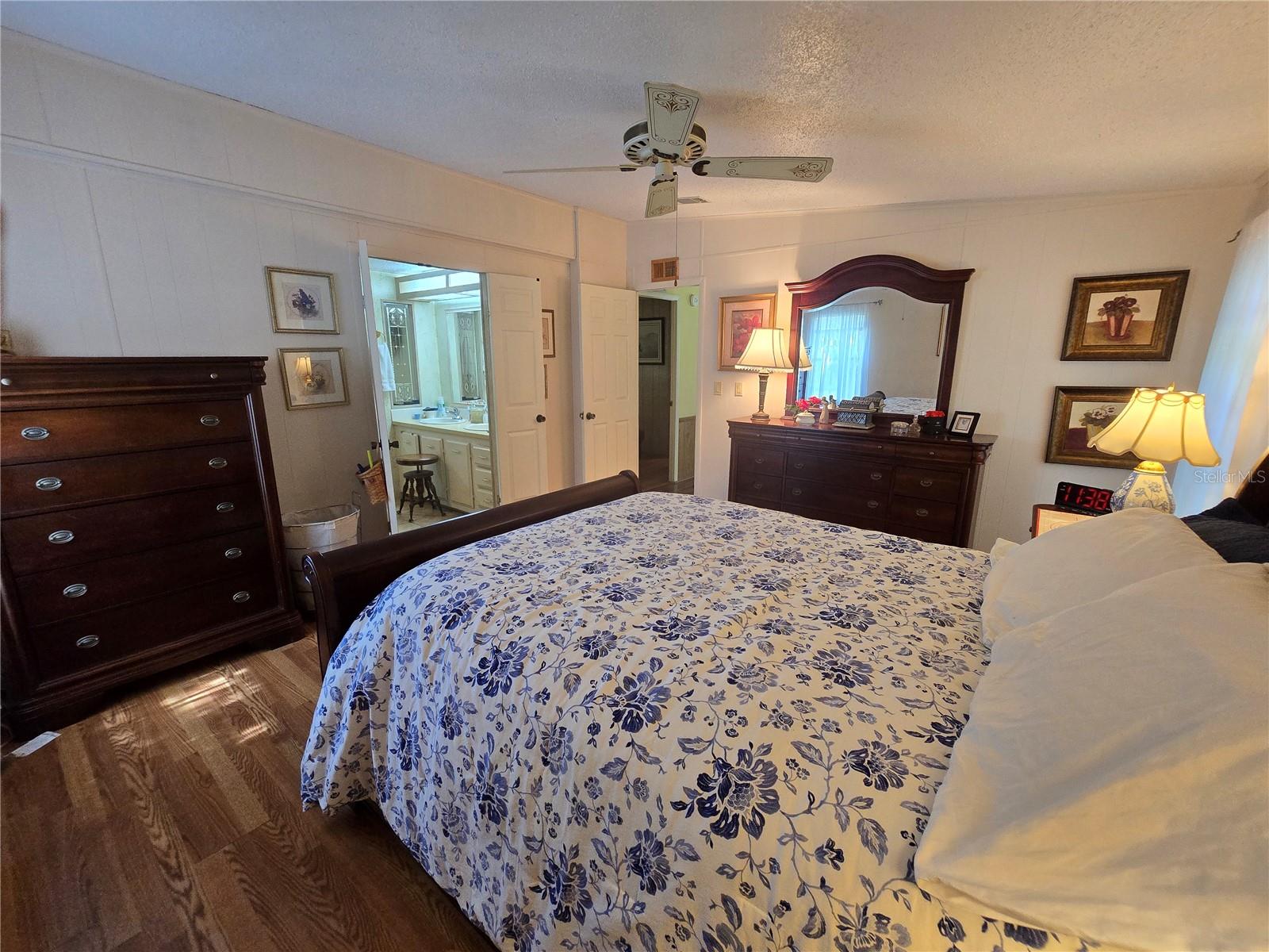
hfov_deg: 106.2
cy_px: 476
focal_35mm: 13
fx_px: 477
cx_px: 634
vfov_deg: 89.9
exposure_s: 1/60
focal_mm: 2.2
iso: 250
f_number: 2.2
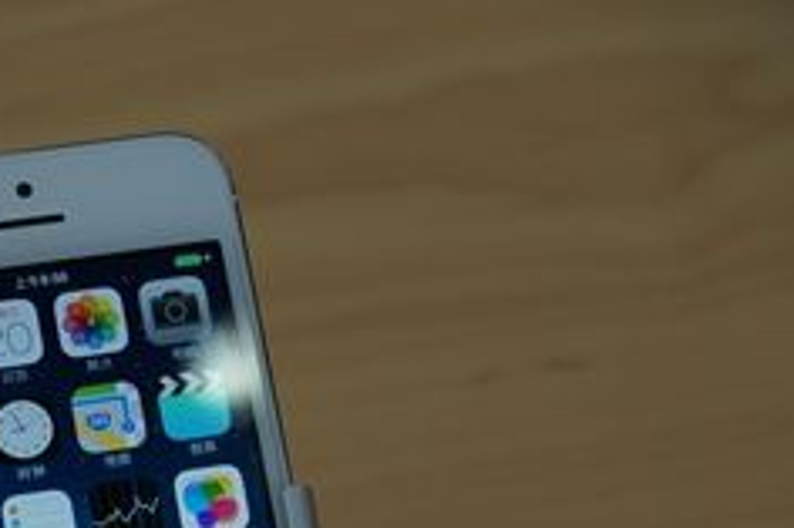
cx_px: 175
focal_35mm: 108
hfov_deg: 18.8
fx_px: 2384
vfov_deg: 12.4
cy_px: 594
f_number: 5
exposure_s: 1/60
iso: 100
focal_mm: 31
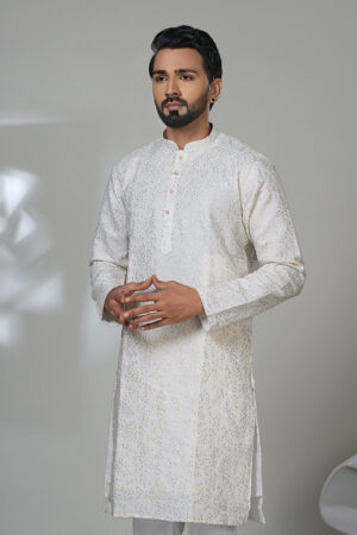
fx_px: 1889
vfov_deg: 16.1
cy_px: 268
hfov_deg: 10.8
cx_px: 178
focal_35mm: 127
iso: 125
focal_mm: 85
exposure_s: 1/160
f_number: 9
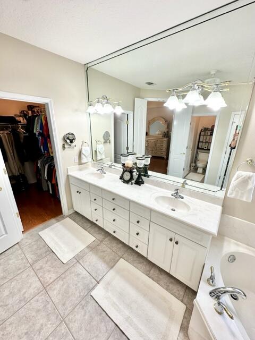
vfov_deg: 102.1
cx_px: 128
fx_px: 138
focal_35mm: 14
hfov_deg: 85.7
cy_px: 170
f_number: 2.2
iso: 50
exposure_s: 1/120
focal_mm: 2.22
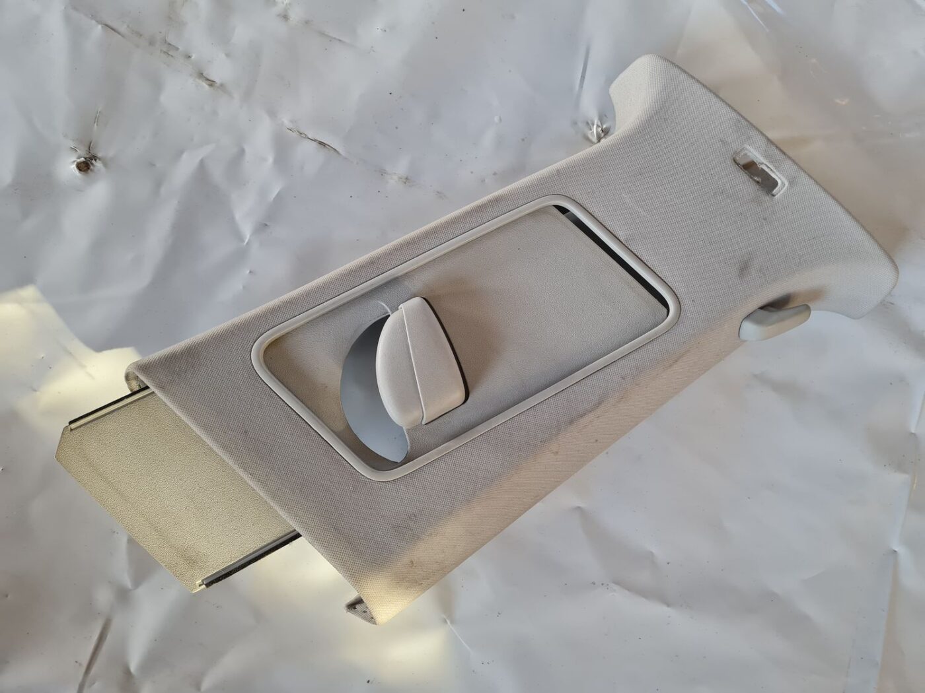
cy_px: 346
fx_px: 695
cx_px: 462
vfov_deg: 53.1
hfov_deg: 67.3
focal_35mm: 26
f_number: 1.8
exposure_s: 1/100
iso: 200
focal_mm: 5.4
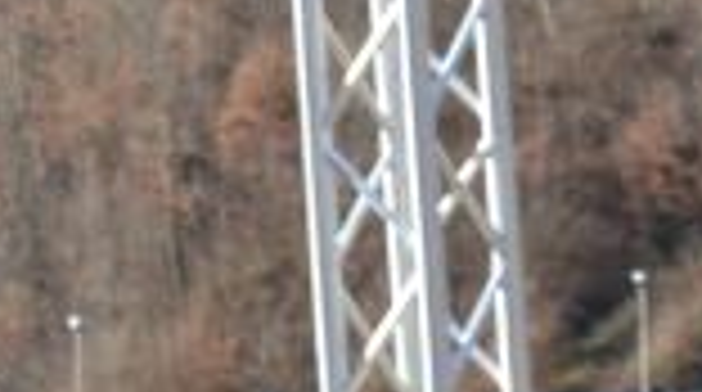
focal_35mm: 291
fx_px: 5406
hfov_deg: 7.3
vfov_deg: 4.1
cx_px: 918
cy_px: -185
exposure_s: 1/160
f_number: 6.3
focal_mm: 32
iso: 100
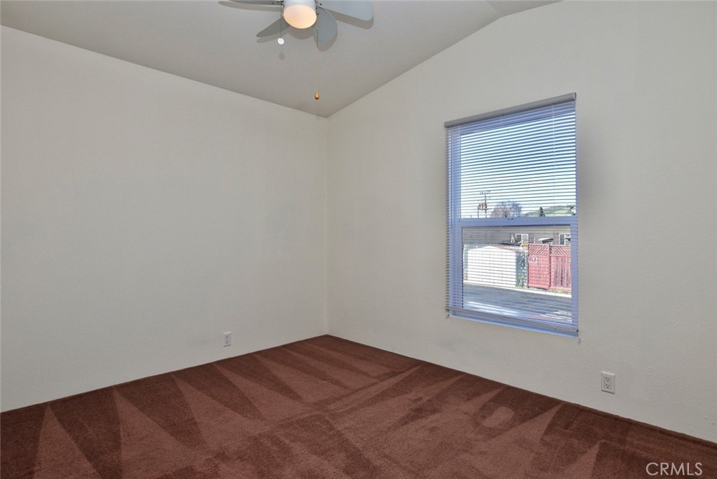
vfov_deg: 67.4
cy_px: 240
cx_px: 358
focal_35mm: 18
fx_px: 359
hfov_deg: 90.0
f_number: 9
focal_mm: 12
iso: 250
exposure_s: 1/100
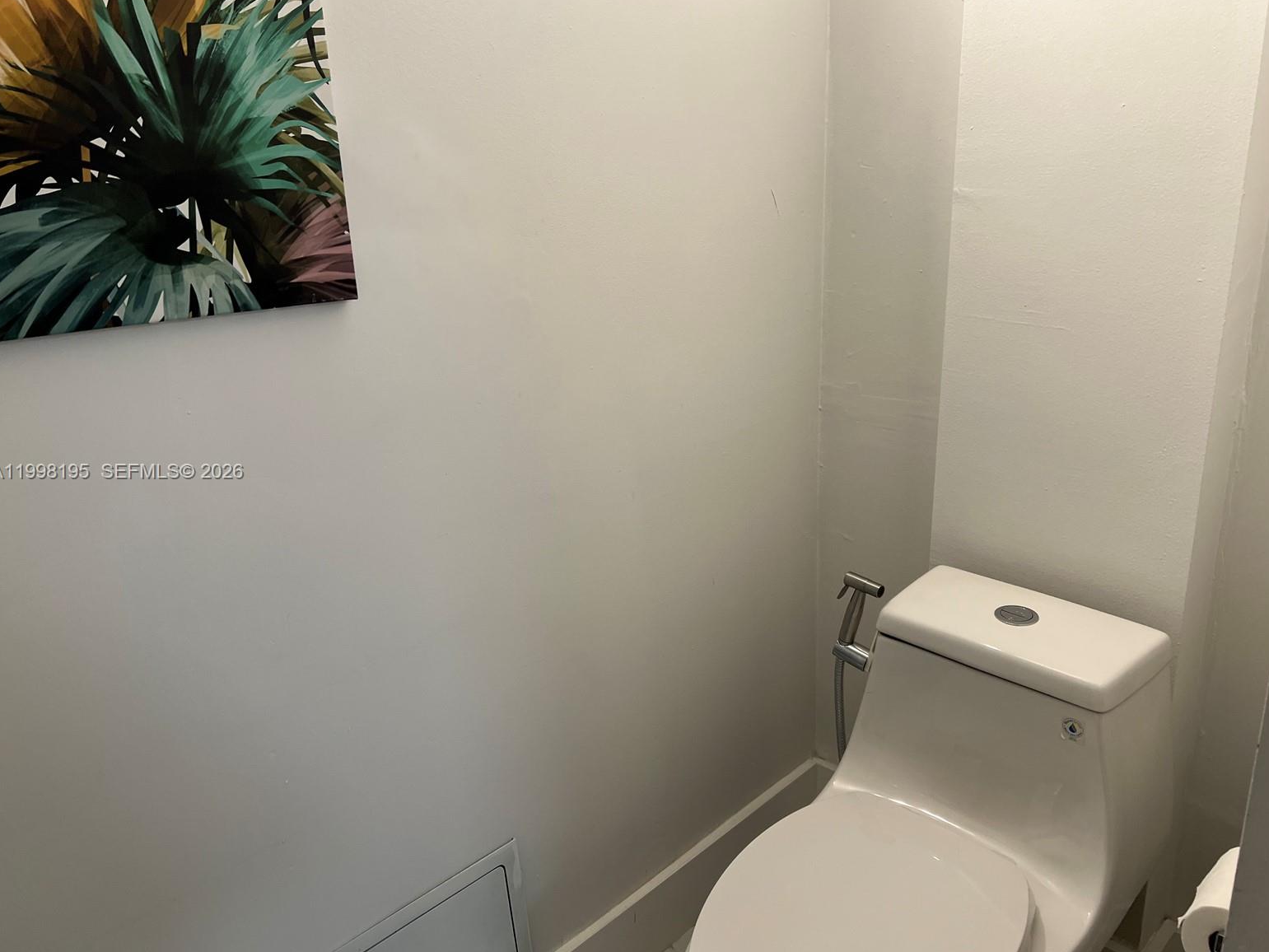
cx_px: 646
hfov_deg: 65.3
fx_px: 990
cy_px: 473
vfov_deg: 51.4
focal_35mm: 27
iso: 100
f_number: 1.5
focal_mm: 5.7
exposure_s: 1/120
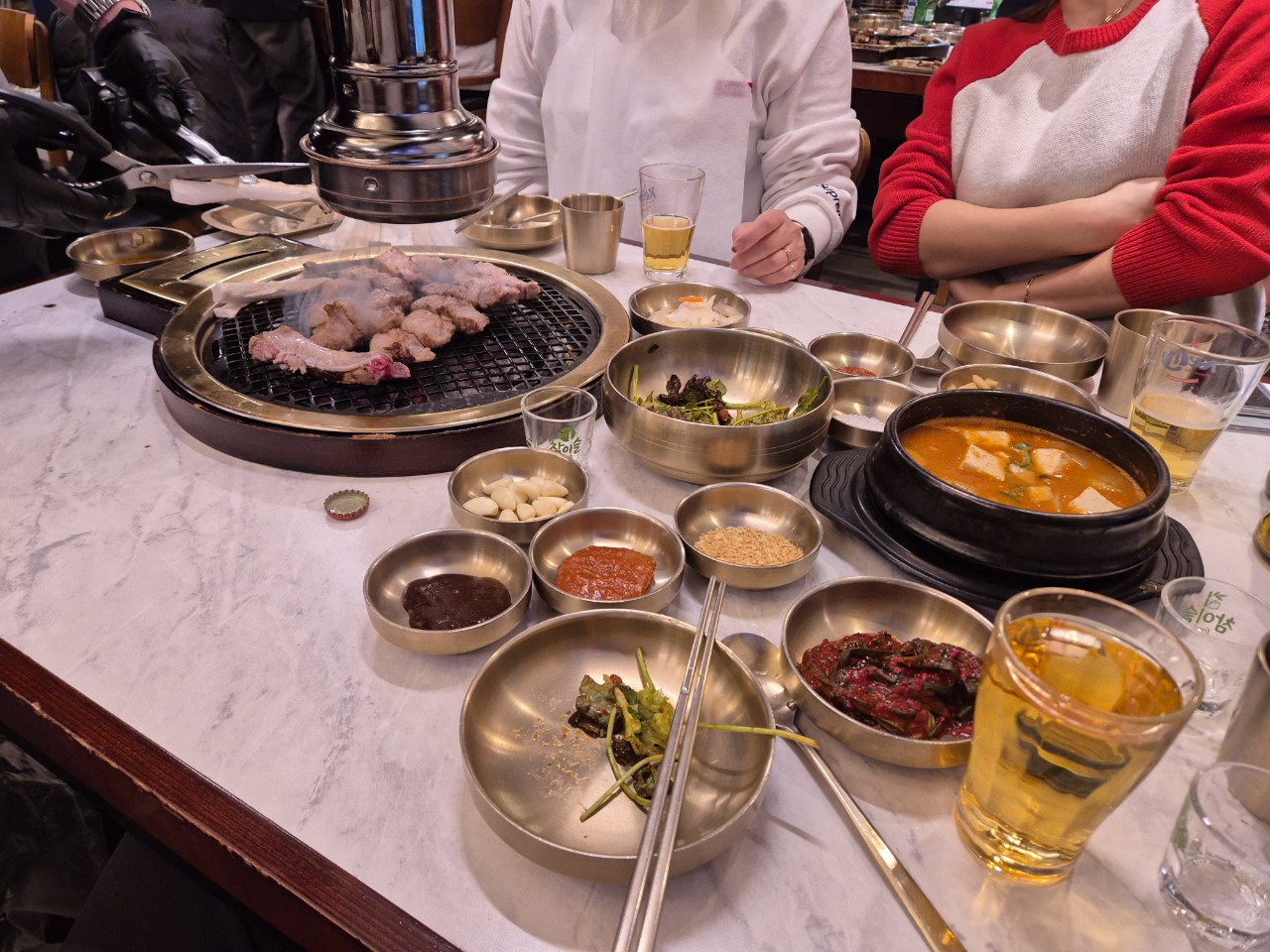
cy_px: 476
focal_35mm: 23
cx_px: 635
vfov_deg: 58.9
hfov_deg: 73.9
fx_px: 844
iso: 320
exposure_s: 1/120
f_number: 1.8
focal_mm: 5.4
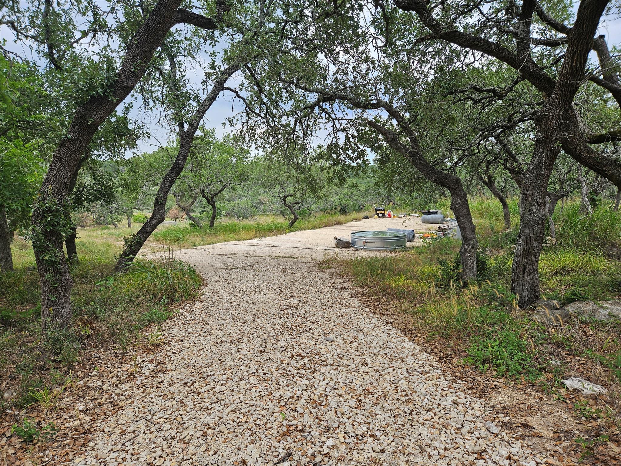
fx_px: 413
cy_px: 233
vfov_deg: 58.9
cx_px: 310
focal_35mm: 23
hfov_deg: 73.9
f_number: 1.8
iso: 25
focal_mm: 5.4
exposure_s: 1/511
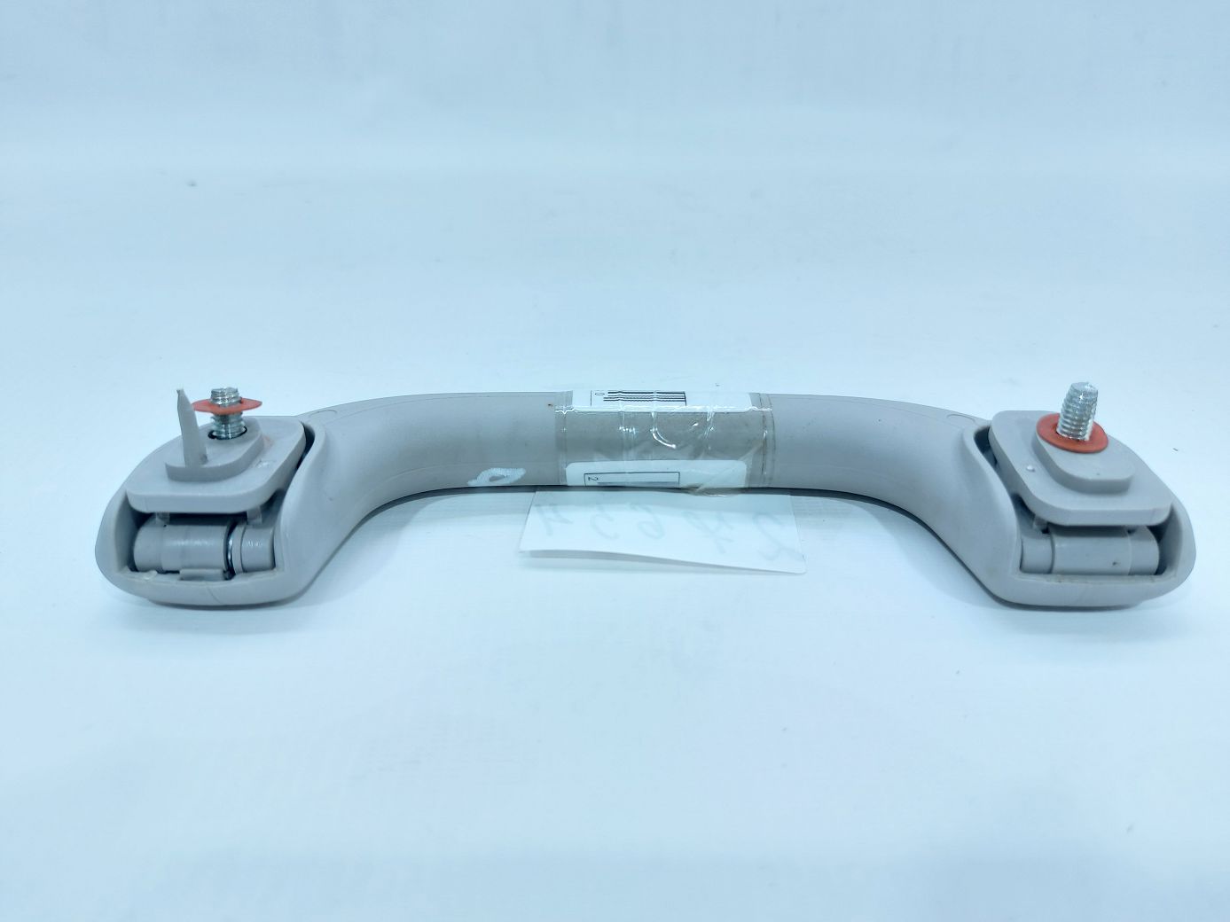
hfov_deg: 71.6
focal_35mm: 24
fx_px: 853
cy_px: 461
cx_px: 615
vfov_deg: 56.8
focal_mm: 5.23
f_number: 1.8
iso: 100
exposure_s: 1/50
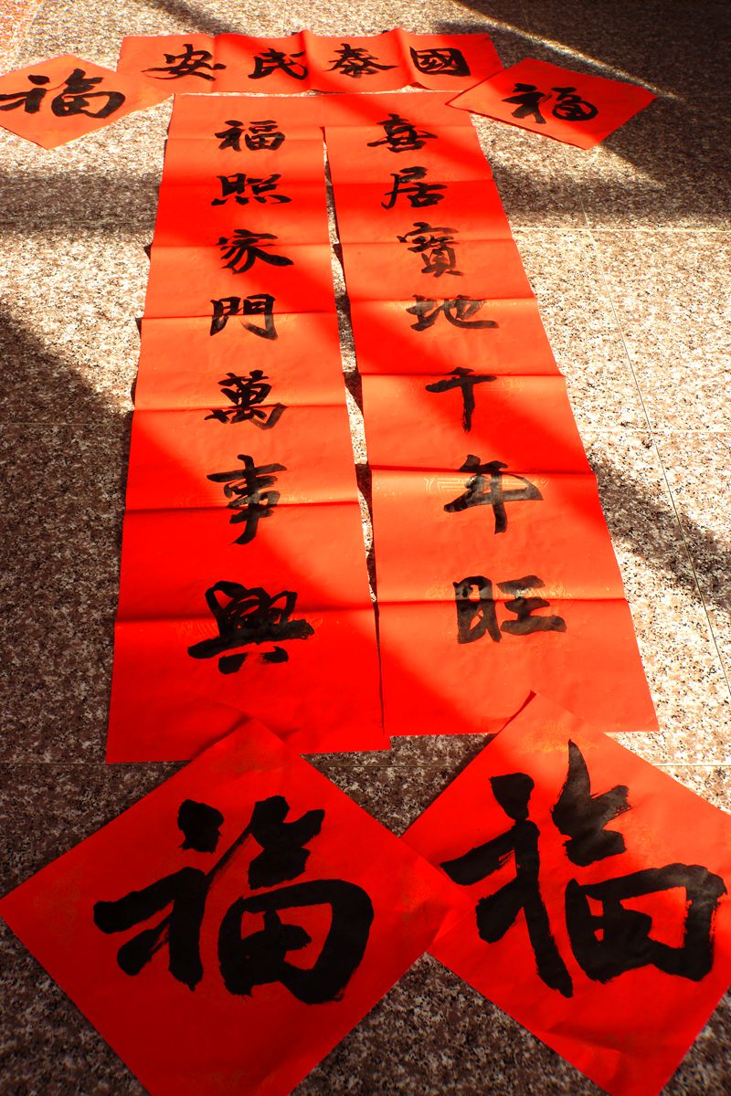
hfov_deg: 35.9
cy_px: 548
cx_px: 366
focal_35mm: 37
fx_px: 1127
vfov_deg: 51.9
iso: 100
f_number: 9
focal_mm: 25
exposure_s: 1/100
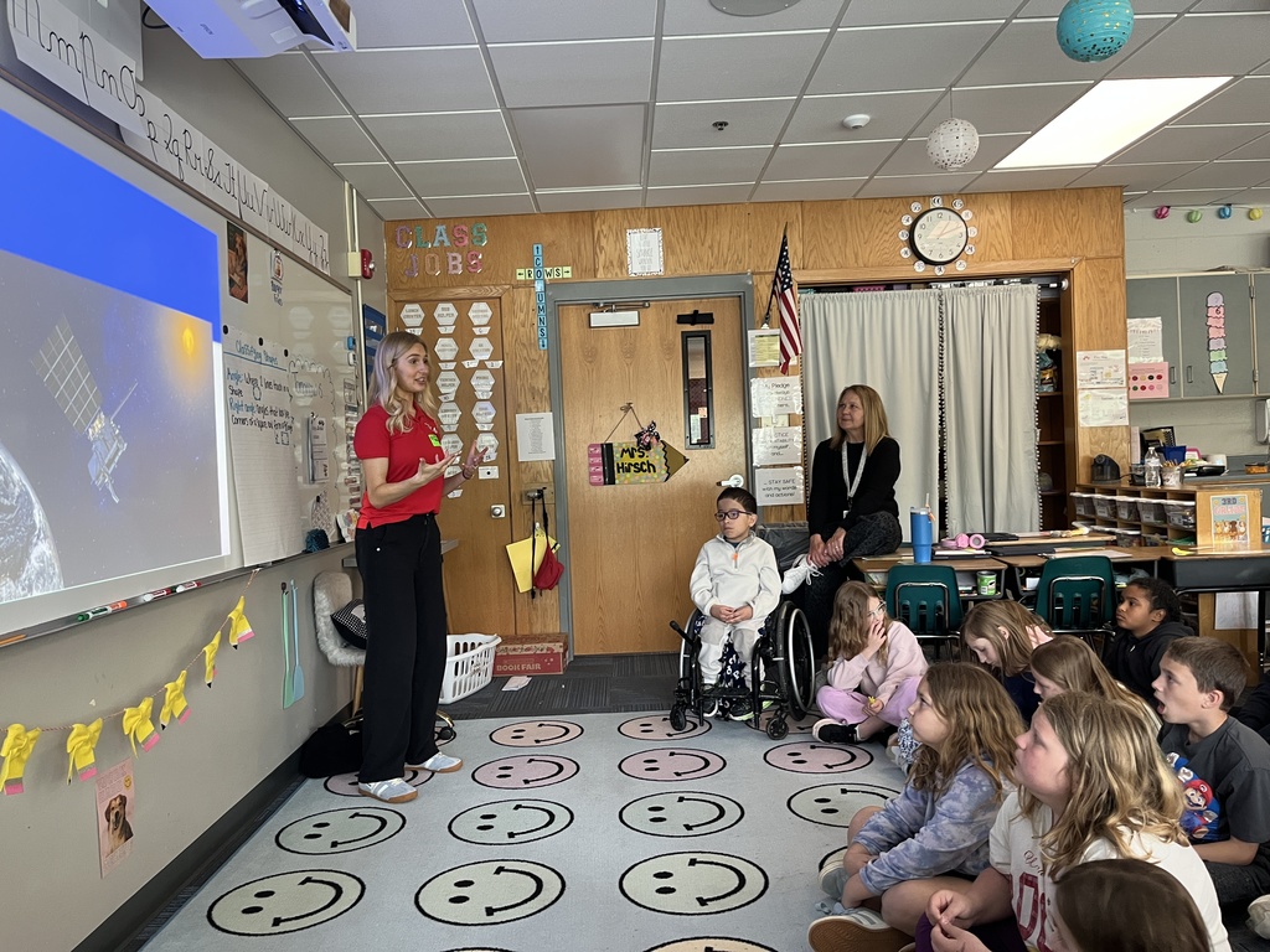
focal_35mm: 26
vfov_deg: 53.1
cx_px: 635
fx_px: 954
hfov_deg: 67.3
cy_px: 476
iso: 200
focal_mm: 5.1
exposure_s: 1/60
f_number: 1.6
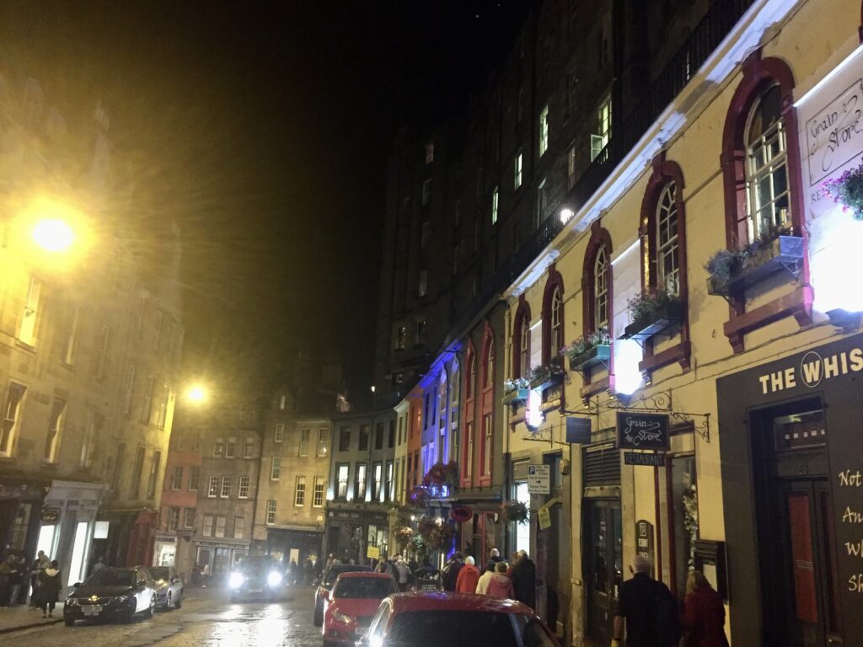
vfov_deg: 48.2
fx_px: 723
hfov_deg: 61.7
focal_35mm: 29
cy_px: 324
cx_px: 432
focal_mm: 4.15
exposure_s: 1/17
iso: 400
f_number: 2.2
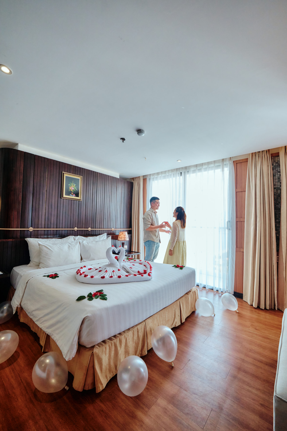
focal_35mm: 14
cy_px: 216
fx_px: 167
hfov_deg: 81.2
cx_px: 144
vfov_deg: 104.3
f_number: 4
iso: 1250
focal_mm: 9.6
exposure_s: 1/250
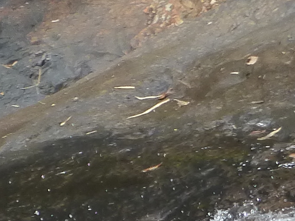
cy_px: 150
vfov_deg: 5.3
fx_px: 2386
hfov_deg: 7.1
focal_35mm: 280
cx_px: 137
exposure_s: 1/1000
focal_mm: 7.9
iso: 160
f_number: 4.1
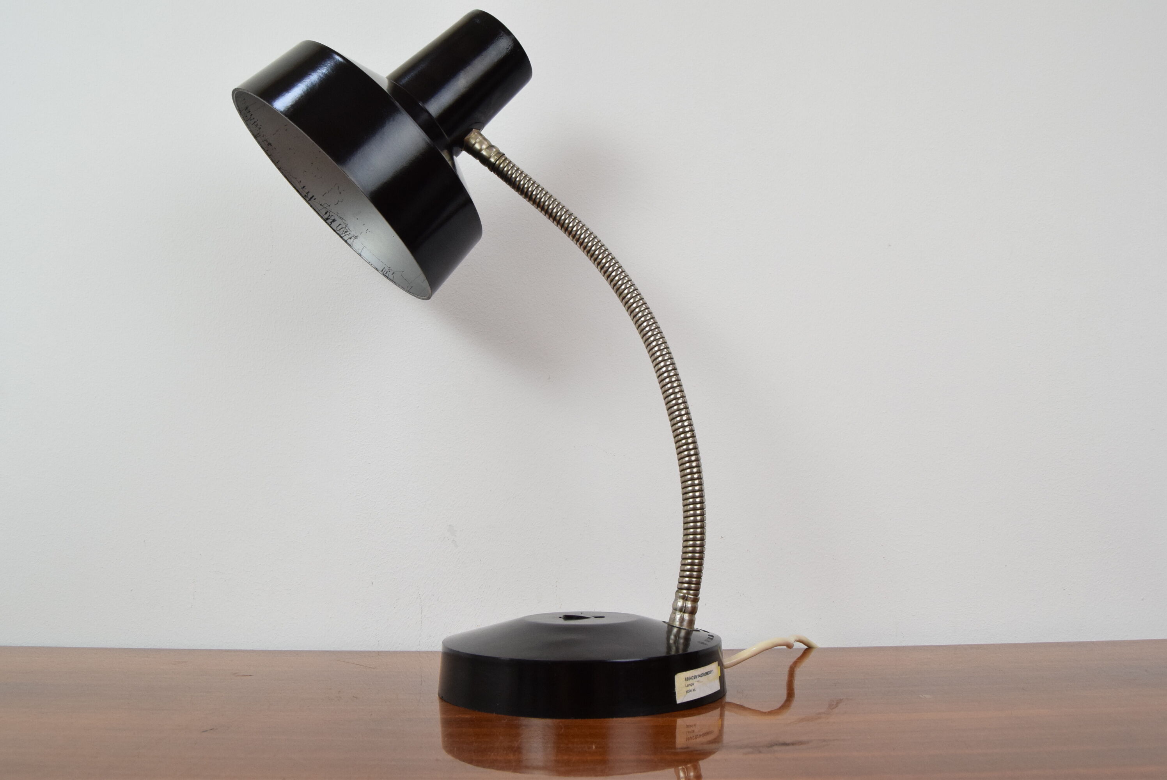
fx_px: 973
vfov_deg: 43.7
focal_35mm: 30
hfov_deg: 61.9
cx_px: 584
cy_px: 390
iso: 1600
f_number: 8
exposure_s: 1/250
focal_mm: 20
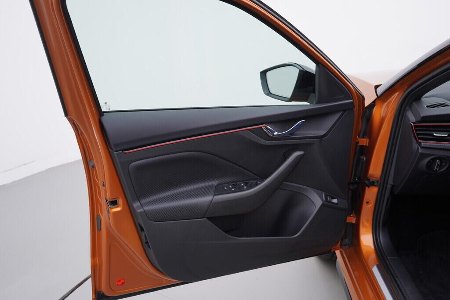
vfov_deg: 36.9
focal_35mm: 36
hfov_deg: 53.1
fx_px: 450
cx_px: 225
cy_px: 150
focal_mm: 24
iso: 125
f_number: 3.5
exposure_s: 1/60
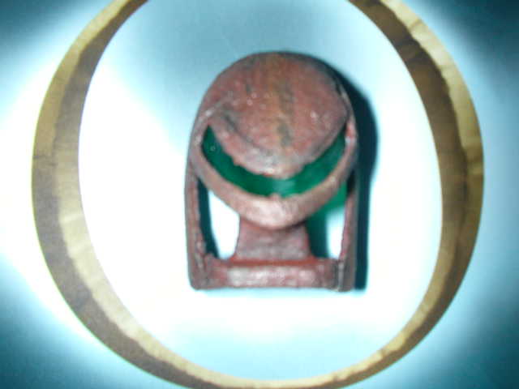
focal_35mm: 37
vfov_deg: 38.7
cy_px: 194
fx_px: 555
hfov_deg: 50.1
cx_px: 260
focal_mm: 5.6
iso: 100
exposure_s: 1/59.9
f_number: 4.5
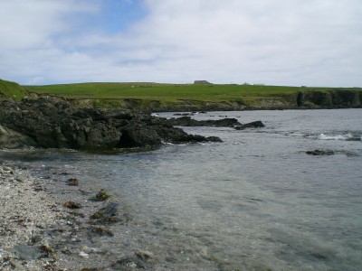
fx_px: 397
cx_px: 181
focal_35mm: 38
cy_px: 136
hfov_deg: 49.0
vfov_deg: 37.7
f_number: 4.4
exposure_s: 1/500
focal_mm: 6.3
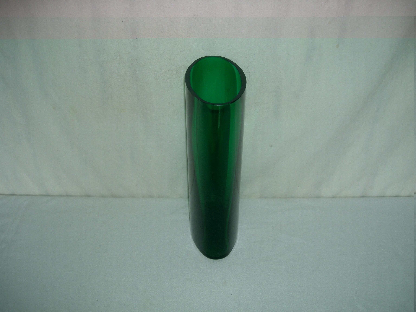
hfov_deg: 52.6
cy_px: 156
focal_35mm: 35
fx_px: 421
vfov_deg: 40.7
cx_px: 208
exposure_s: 1/54.7
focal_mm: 5.7
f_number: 2.8
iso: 50
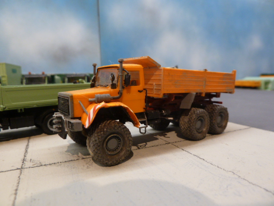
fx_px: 198
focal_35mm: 25
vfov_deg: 54.9
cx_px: 137
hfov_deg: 69.4
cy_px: 103
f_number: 3.3
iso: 250
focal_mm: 4.1
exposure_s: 1/30
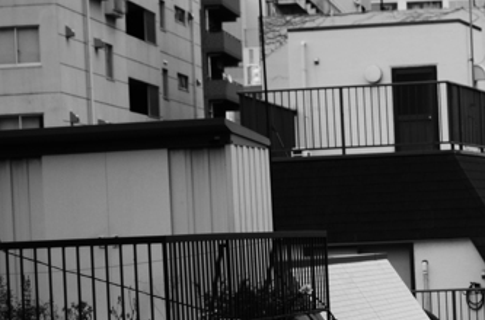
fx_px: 2170
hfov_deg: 12.3
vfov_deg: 8.3
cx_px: 683
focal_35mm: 162
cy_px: 468
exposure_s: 1/2000
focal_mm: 35
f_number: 1.8
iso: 100
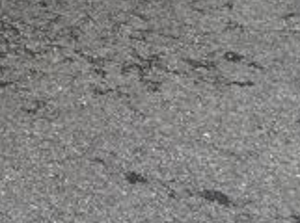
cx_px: -419
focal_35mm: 153
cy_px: -336
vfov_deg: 8.7
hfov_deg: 10.9
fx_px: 1323
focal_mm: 6.76
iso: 100
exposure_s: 1/1770
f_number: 1.78
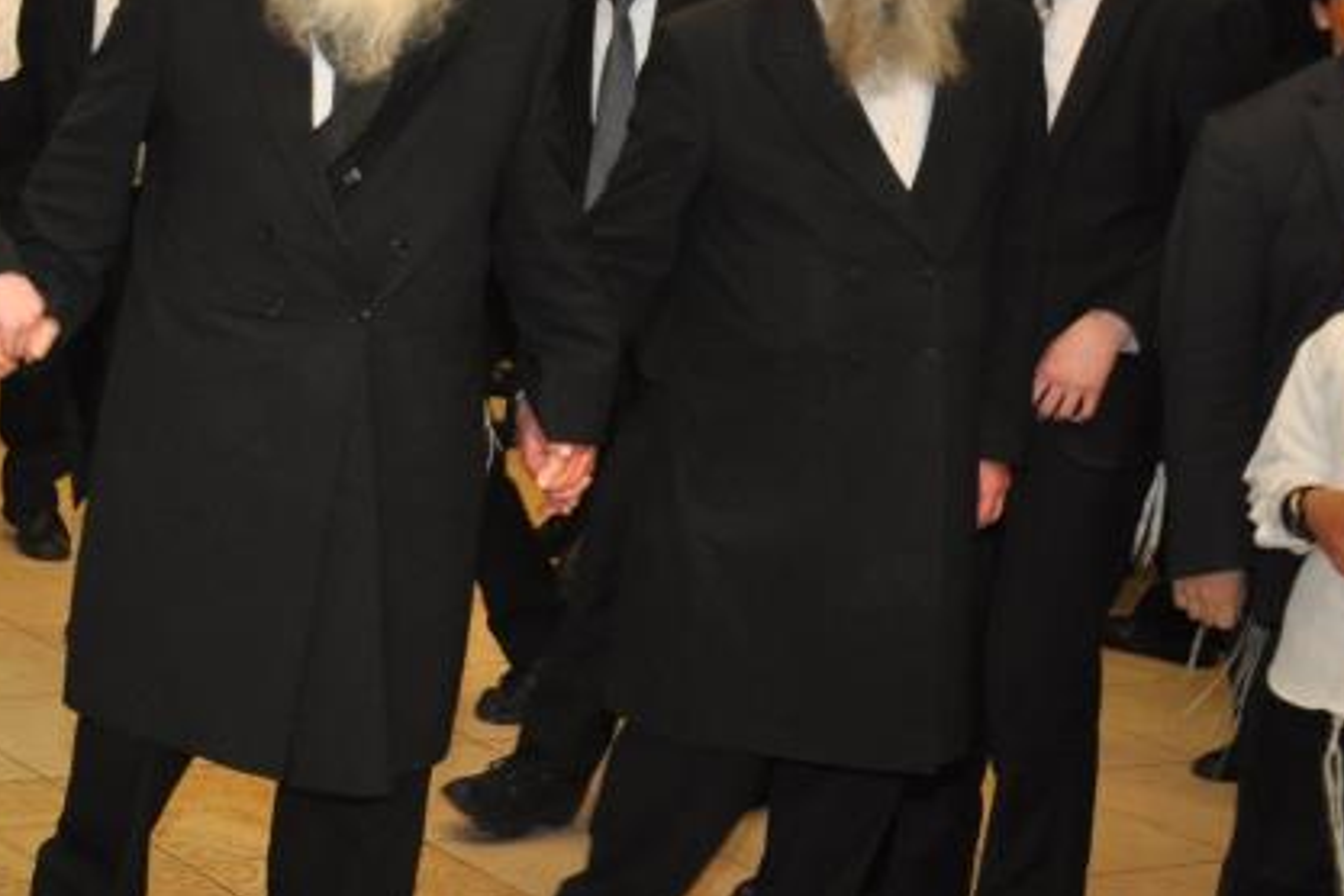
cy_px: 361
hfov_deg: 23.0
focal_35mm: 81
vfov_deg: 16.8
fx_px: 3024
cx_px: -258
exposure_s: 1/50
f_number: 5
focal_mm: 22
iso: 800
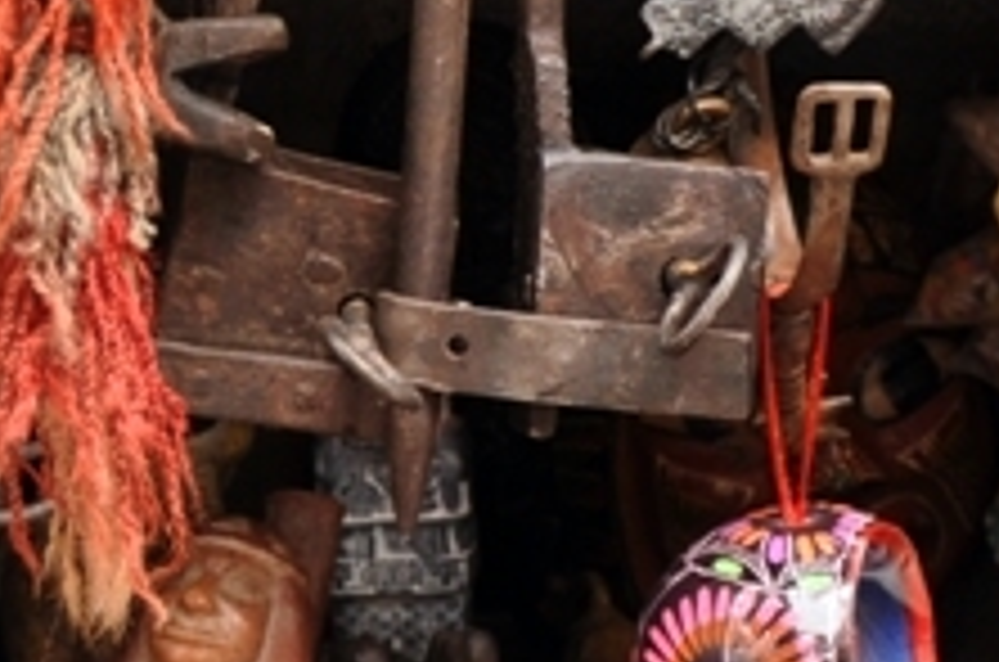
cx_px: 248
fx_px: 4597
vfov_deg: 8.2
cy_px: 23
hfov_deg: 12.4
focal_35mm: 166
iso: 200
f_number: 3.8
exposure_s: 1/40
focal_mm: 24
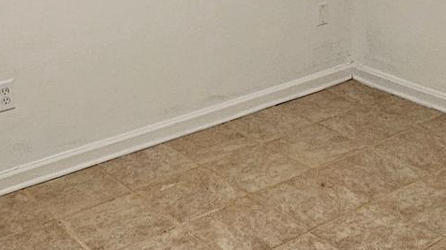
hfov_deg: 34.4
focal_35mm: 61
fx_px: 721
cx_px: 221
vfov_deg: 19.2
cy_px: 4
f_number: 2.2
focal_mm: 2.2
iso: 400
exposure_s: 1/60
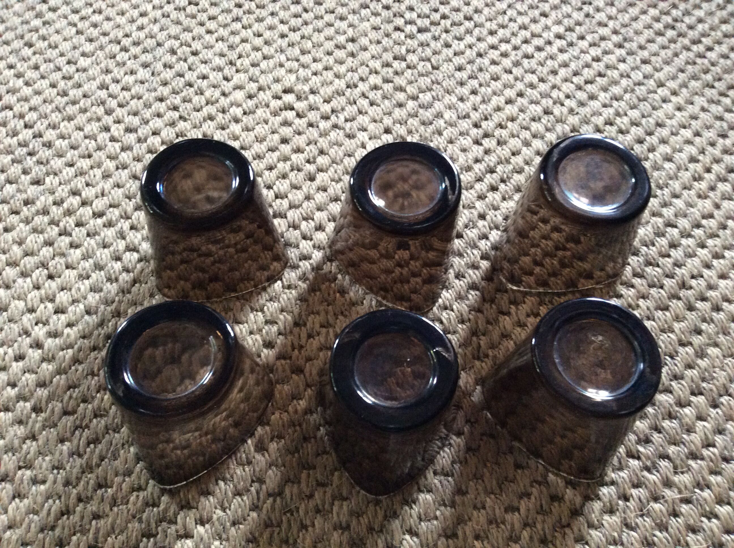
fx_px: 678
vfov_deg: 44.1
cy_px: 274
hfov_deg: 56.9
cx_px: 367
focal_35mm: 32
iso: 250
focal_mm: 3.3
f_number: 2.4
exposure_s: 1/25
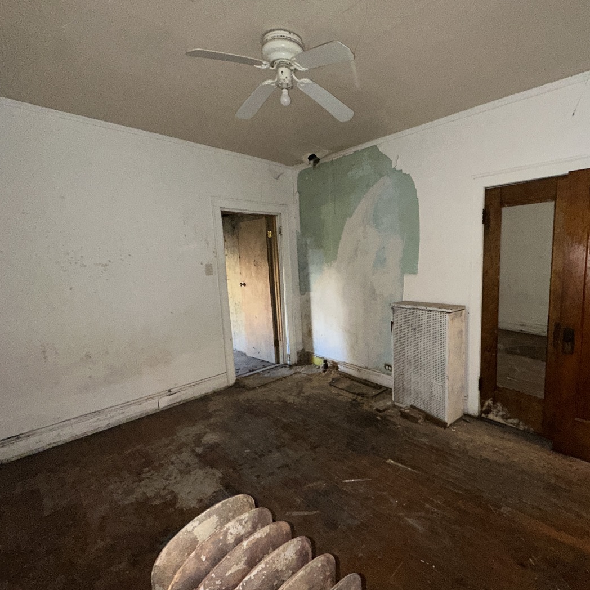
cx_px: 356
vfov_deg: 84.0
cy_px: 301
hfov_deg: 82.9
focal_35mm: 17
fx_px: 328
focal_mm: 2.22
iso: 320
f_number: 2.2
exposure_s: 1/40
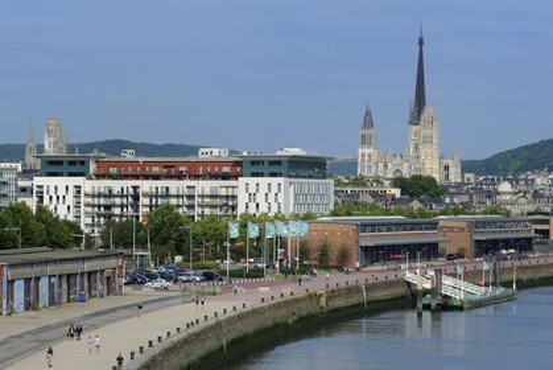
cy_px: 185
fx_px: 2767
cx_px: 276
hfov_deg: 11.4
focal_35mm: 180
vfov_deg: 7.6
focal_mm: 180
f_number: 13
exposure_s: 1/200
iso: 200
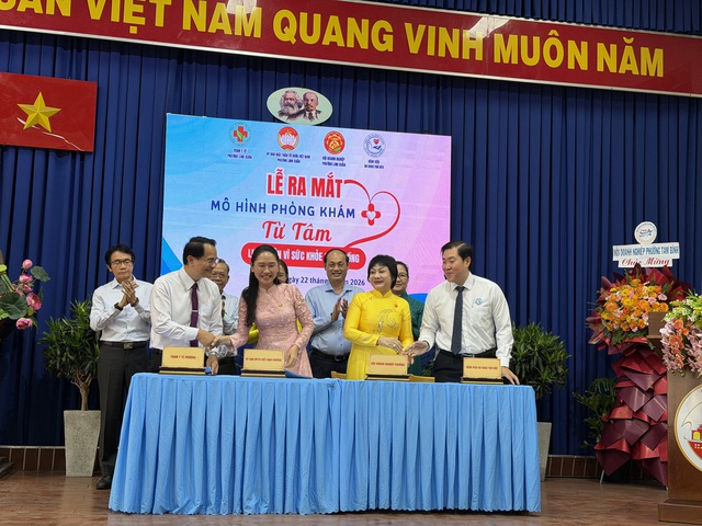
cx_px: 351
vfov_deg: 30.3
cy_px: 263
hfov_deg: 39.7
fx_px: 973
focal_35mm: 48
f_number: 1.78
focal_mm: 6.76
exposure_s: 1/96
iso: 80
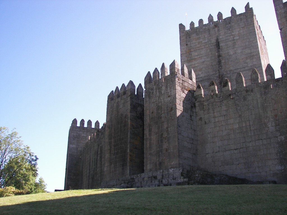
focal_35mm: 36
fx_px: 298
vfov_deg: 39.7
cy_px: 108
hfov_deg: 51.4
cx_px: 144
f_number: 2.8
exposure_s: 1/320
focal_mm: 6
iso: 50
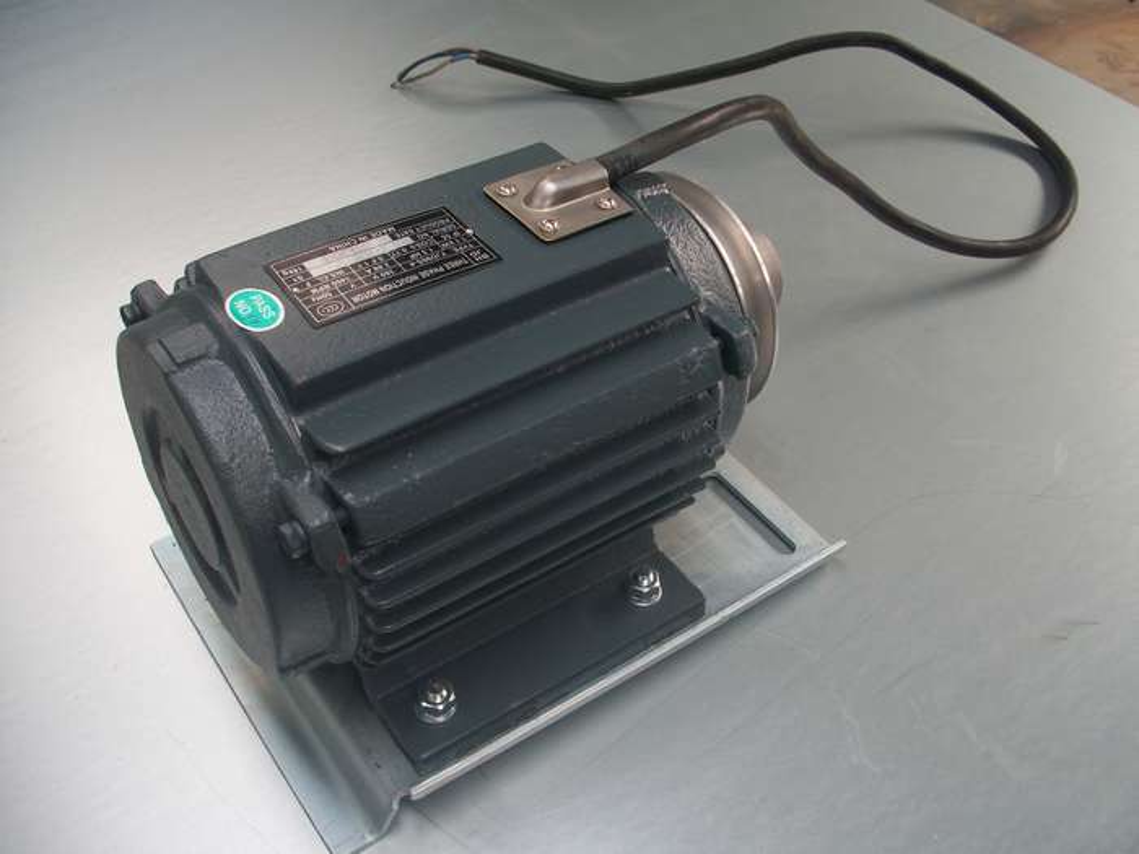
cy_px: 427
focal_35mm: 35
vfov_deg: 40.7
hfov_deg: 52.6
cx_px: 570
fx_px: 1152
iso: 80
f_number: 3.1
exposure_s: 1/100
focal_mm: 6.3
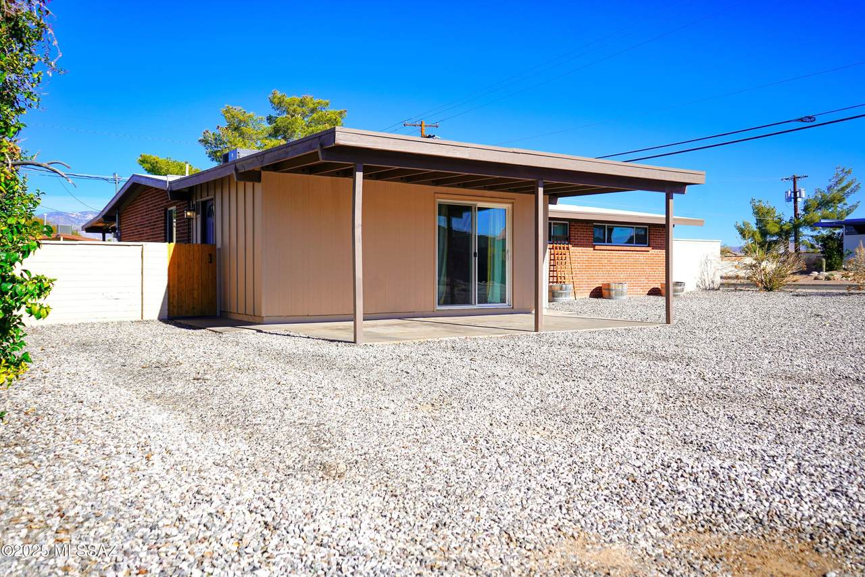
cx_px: 432
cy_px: 288
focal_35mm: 29
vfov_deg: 45.0
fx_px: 697
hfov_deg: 63.7
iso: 100
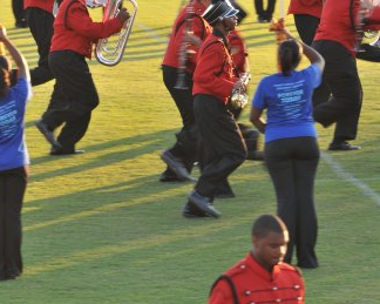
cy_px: 22
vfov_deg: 3.0
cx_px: 222
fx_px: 5858
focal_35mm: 521
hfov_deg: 3.7
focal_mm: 200
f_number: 5.6
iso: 200
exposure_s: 1/125
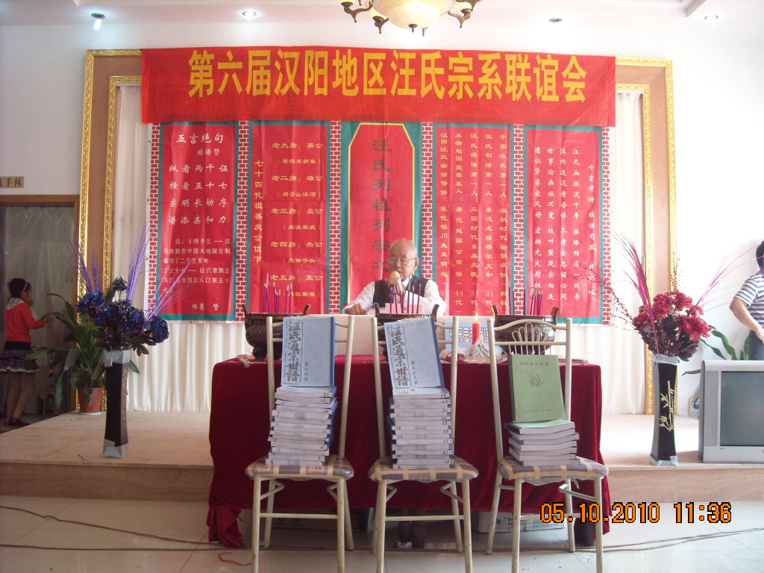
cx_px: 382
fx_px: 772
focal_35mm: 35
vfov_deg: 40.7
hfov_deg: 52.6
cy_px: 286
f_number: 2.8
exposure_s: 1/60
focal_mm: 5.7
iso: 154
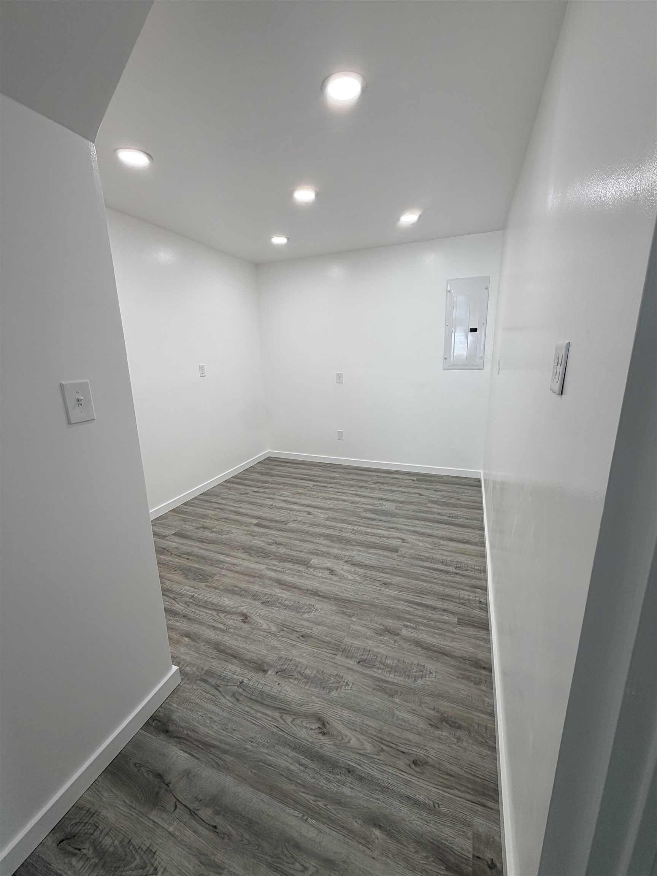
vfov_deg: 102.1
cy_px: 438
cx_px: 328
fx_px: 354
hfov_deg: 85.7
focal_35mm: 14
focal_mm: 2.22
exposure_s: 1/120
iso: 64
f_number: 2.2
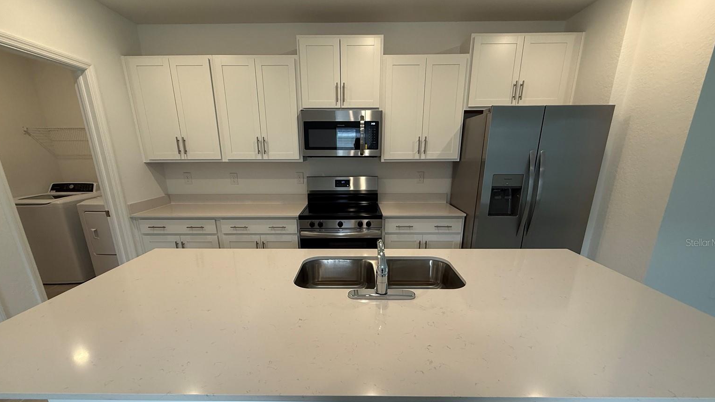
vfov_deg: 66.4
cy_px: 242
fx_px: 303
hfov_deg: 99.4
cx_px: 355
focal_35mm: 16
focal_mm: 2.22
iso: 200
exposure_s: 1/120
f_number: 2.2
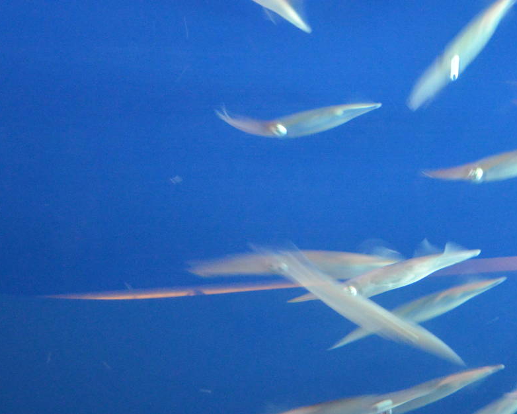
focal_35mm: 92
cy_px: 176
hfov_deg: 20.2
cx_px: 510
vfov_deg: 16.7
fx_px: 1408
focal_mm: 32
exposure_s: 1/4
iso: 3200
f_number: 4.8
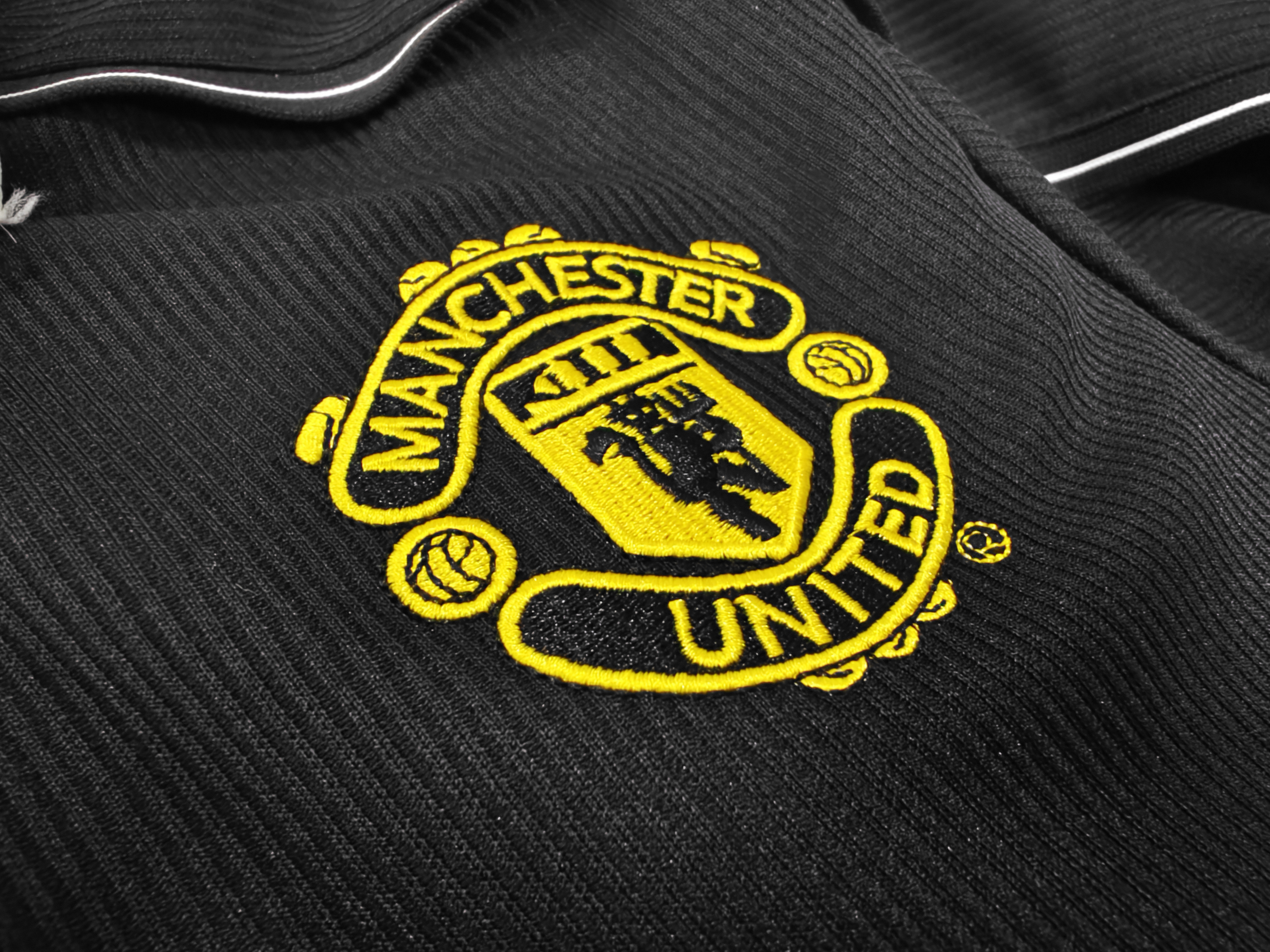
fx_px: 844
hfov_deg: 73.9
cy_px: 476
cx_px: 635
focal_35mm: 23
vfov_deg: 58.9
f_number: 2.2
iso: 71
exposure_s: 1/60
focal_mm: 2.59
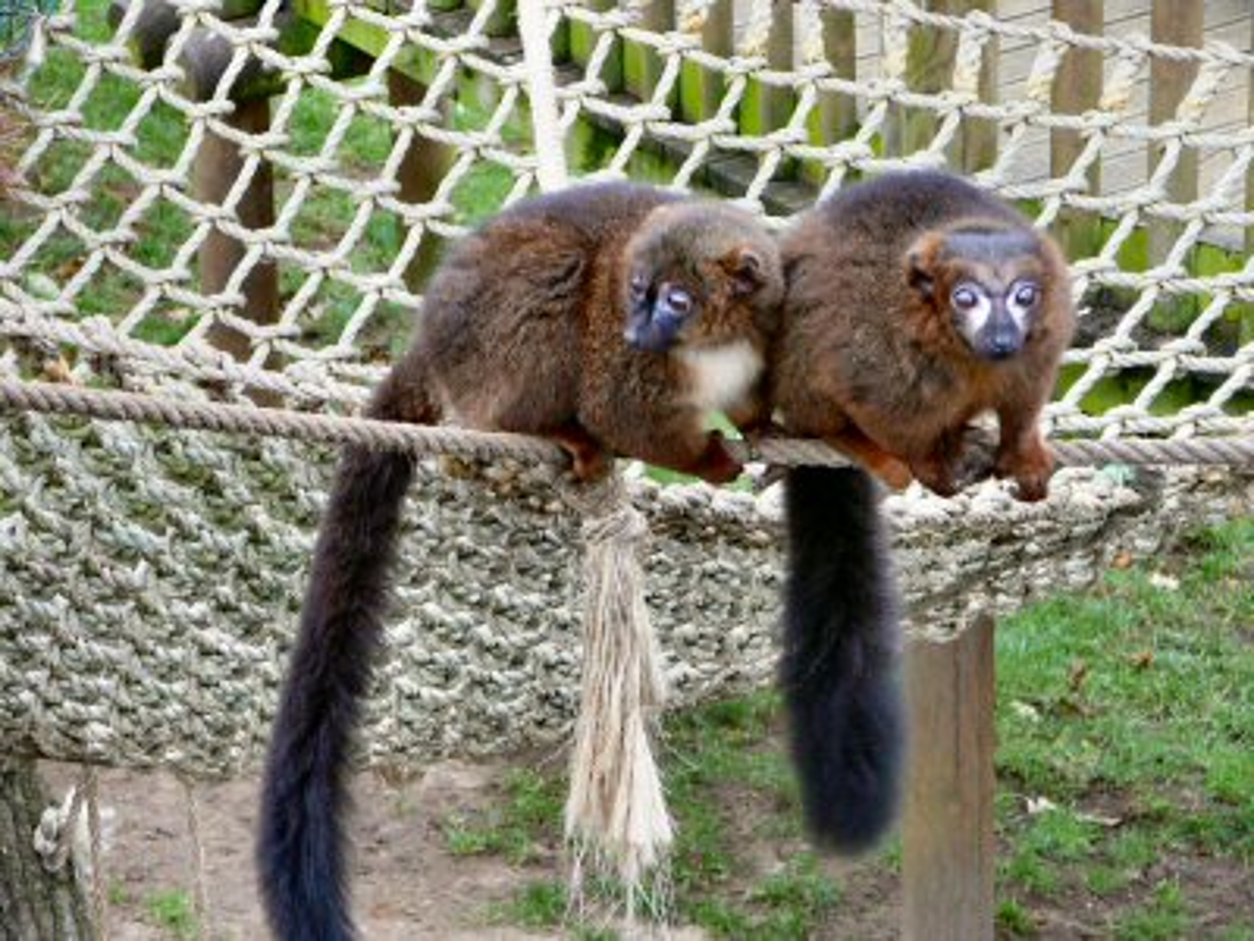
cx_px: 627
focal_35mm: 148
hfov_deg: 13.3
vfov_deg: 10.0
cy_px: 470
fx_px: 5361
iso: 200
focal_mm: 22
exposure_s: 1/25
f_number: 4
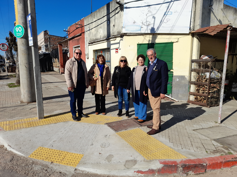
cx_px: 118
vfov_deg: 54.9
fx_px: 171
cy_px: 88
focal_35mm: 25
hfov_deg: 69.4
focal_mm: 4.6
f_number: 2
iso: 20
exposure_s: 1/1134
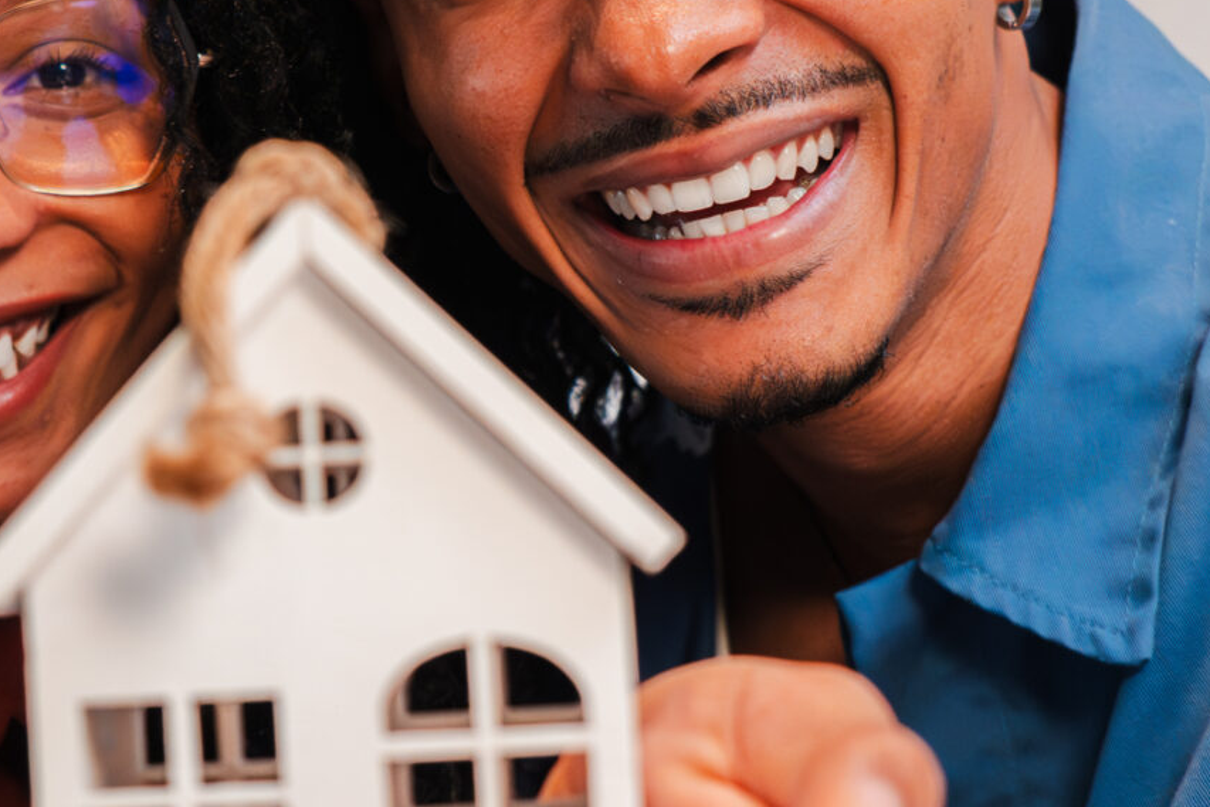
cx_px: 345
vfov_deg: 13.0
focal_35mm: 105
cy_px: 338
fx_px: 3530
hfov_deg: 19.4
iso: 3200
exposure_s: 1/250
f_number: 4
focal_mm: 35
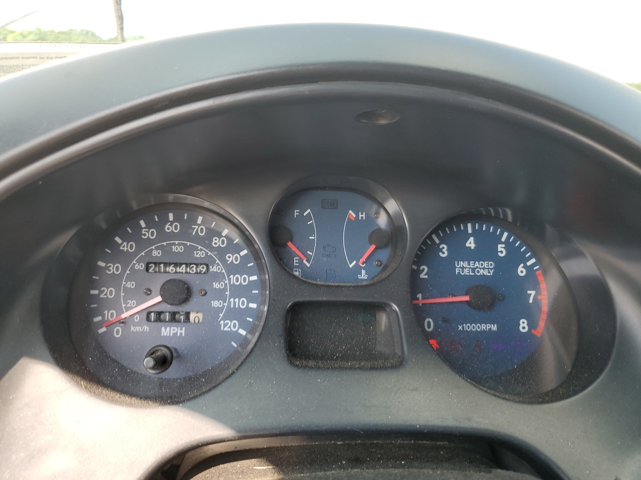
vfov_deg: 53.1
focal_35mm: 26
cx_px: 320
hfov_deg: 67.3
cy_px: 240
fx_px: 481
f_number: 1.5
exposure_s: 1/312
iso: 50
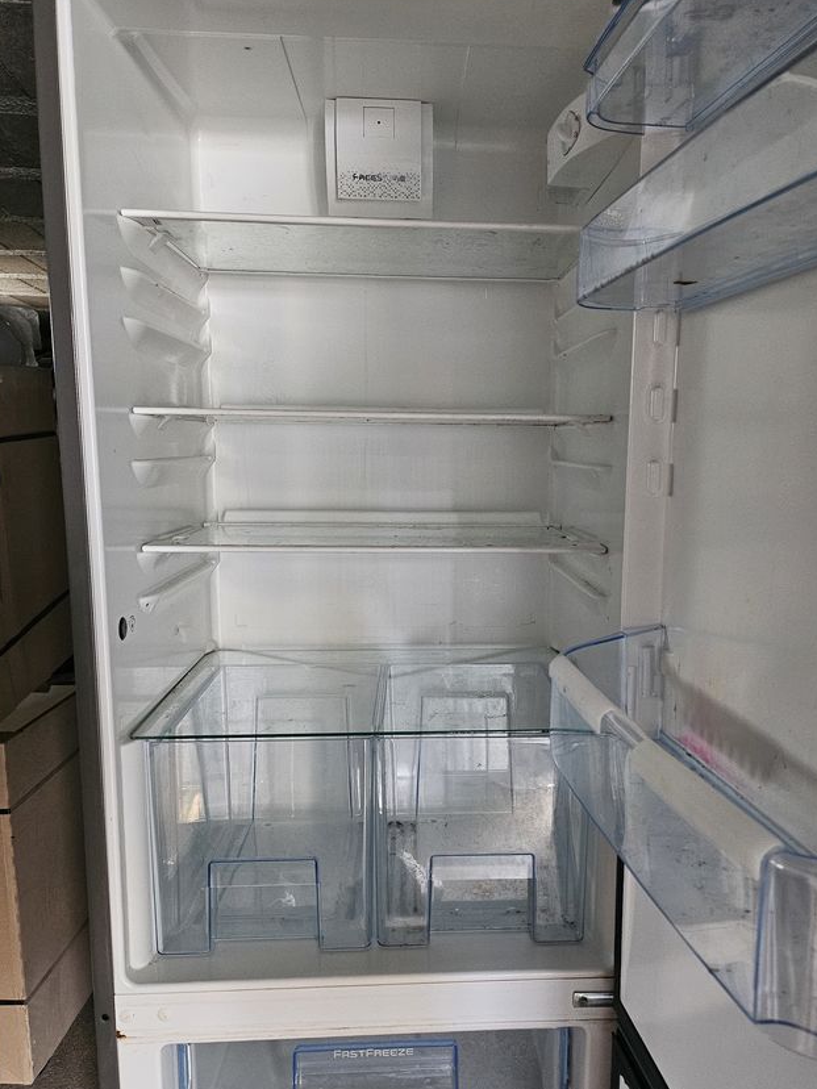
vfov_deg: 61.5
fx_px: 913
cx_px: 483
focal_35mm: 29
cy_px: 598
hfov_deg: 48.0
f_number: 1.8
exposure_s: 1/33
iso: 640
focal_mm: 5
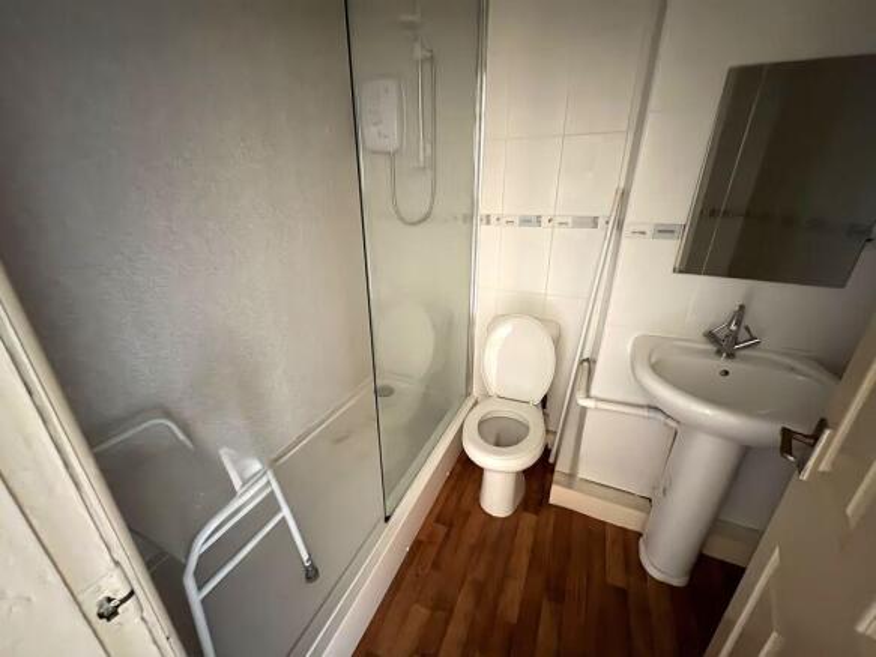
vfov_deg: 85.7
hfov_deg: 102.1
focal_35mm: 14
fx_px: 354
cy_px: 328
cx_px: 438
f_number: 2.2
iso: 1600
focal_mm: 2.22
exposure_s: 1/8
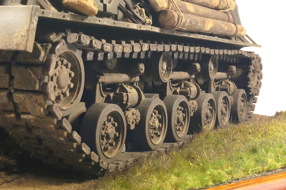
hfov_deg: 29.9
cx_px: 143
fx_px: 536
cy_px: 95
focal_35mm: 68
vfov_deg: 20.1
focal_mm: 45
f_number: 36
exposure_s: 1/2
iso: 640
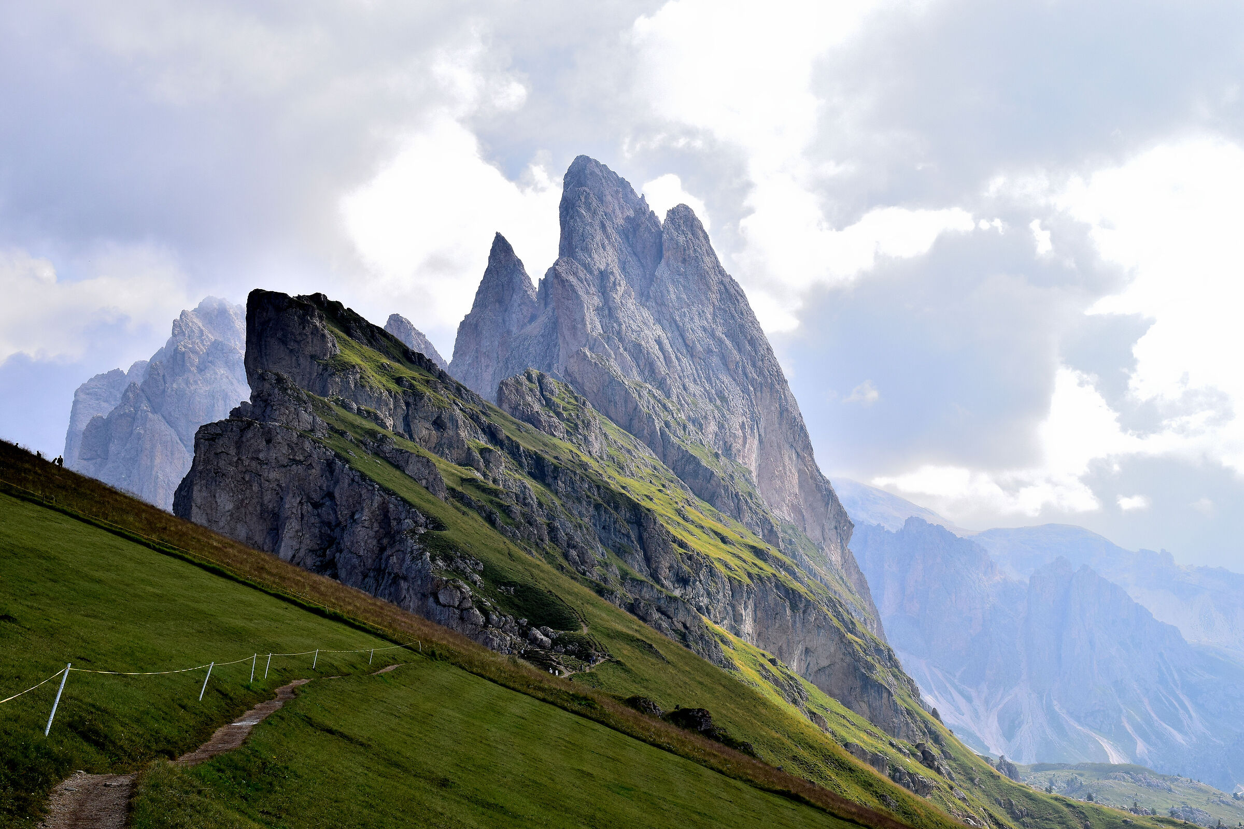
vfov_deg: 25.8
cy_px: 414
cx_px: 622
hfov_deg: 37.9
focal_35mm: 52
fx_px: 1814
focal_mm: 35
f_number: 11
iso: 360
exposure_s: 1/500
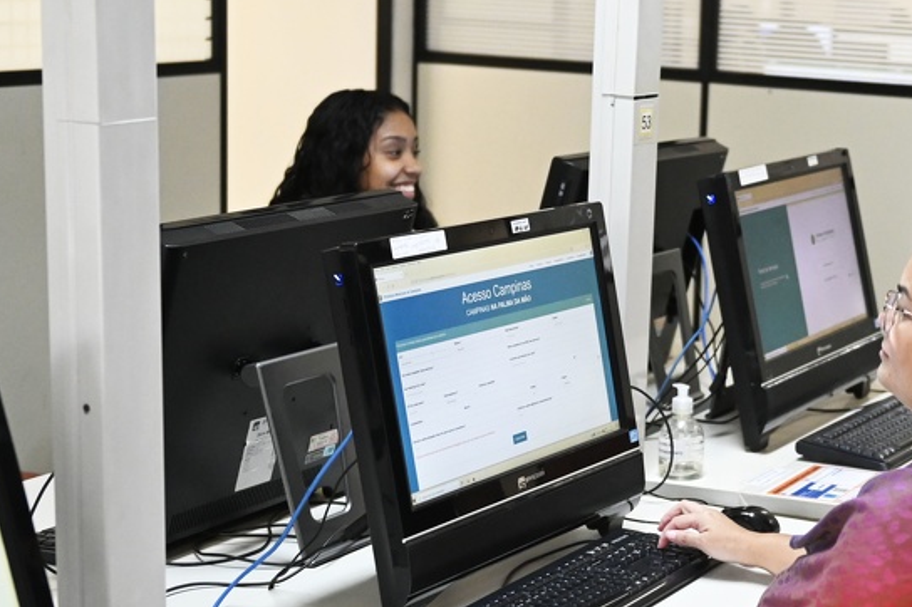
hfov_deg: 24.5
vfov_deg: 16.8
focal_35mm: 81
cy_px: 325
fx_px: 2051
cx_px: 773
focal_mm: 36
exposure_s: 1/800
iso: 4000
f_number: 2.8
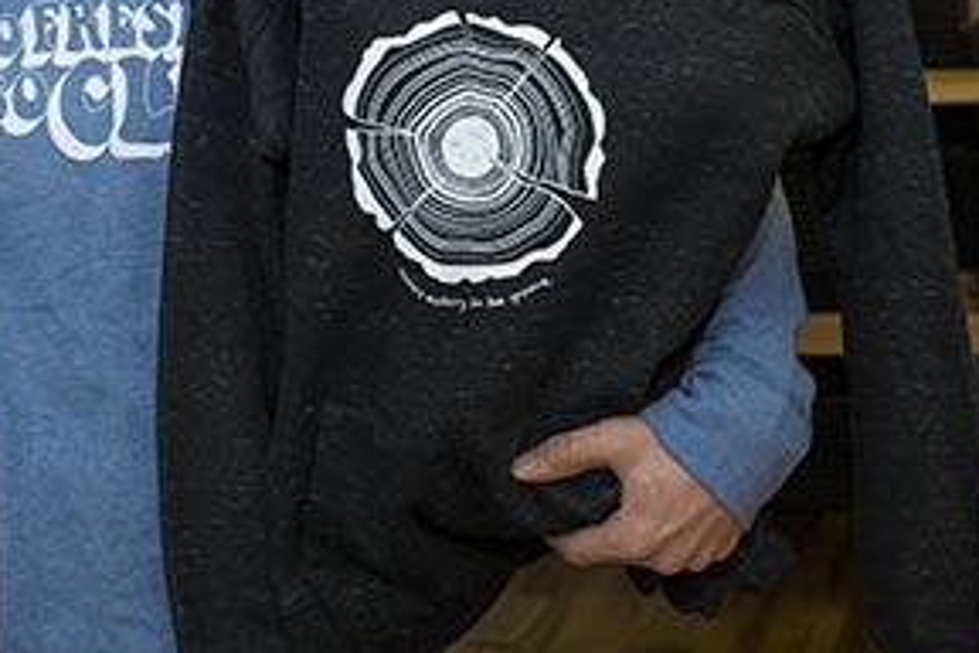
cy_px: 65
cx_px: 99
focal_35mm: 78
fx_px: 2121
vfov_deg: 17.2
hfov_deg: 25.2
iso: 1250
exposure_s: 1/160
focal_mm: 30
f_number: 5.6
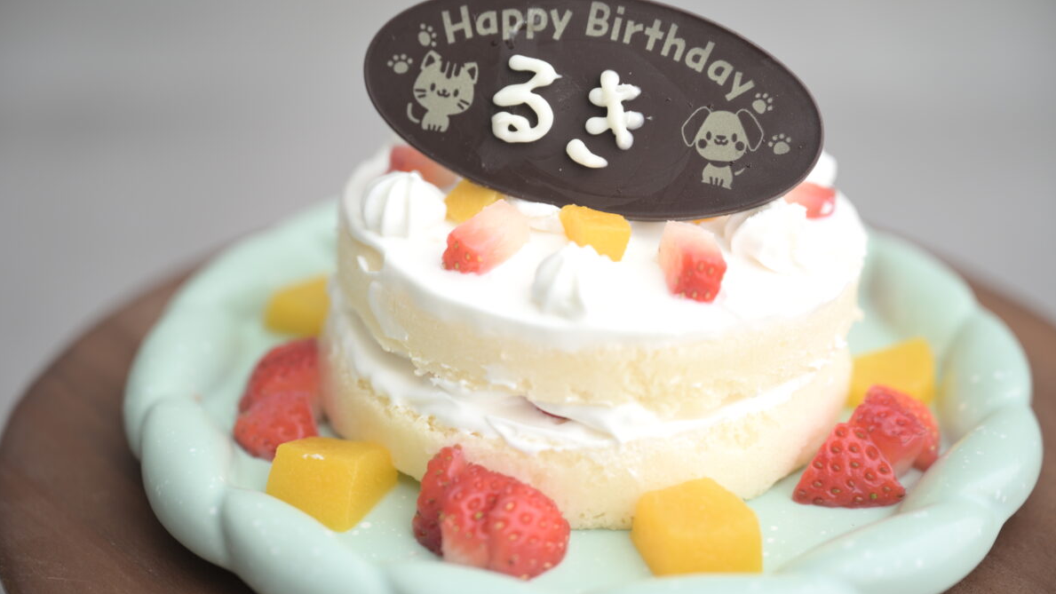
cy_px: 283
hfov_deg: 28.6
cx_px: 529
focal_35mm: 74
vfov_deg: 16.3
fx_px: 2072
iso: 64
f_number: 2.8
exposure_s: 1/160
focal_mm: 70
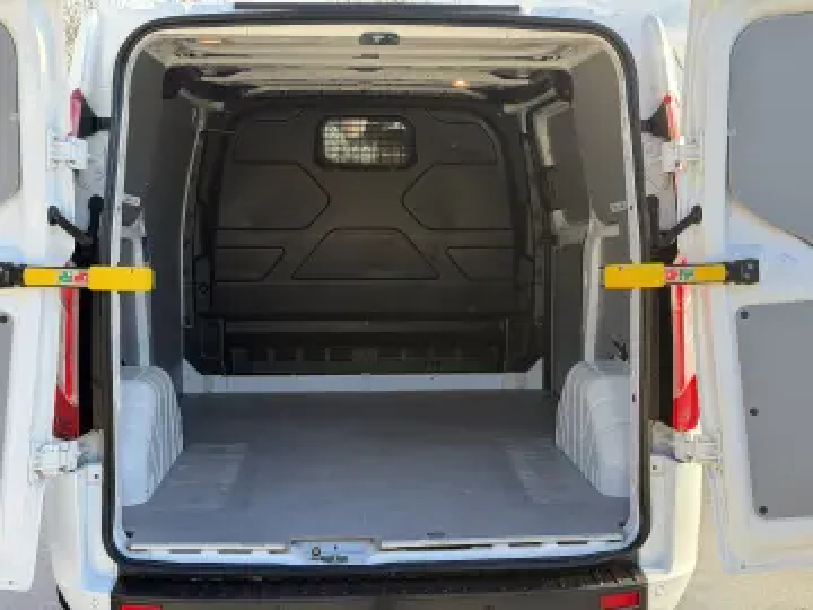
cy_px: 305
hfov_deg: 39.7
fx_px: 1127
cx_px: 406
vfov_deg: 30.3
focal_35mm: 48
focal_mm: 6.76
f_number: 1.78
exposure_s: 1/663
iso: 80
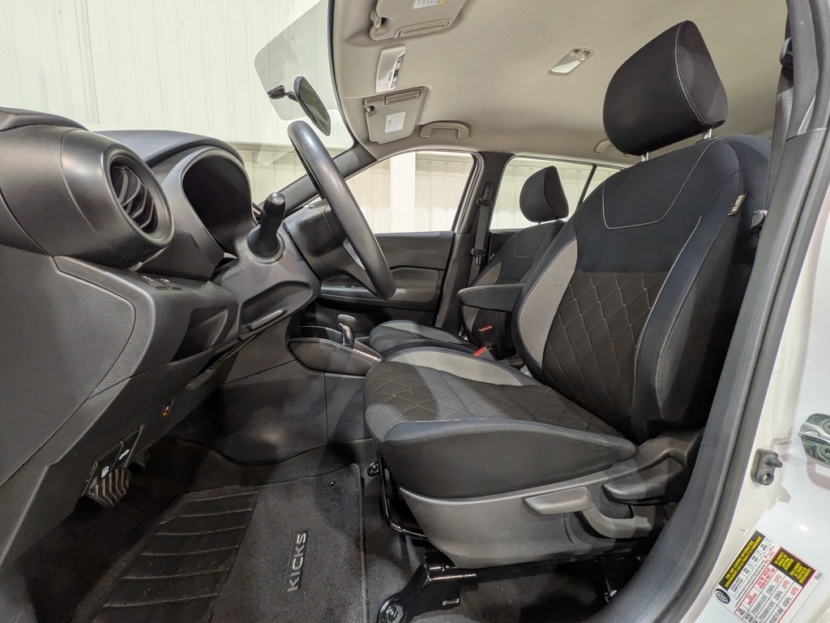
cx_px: 415
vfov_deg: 85.7
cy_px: 312
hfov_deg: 102.1
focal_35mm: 14
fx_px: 336
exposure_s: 1/33.3
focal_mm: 1.83
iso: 76
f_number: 2.2
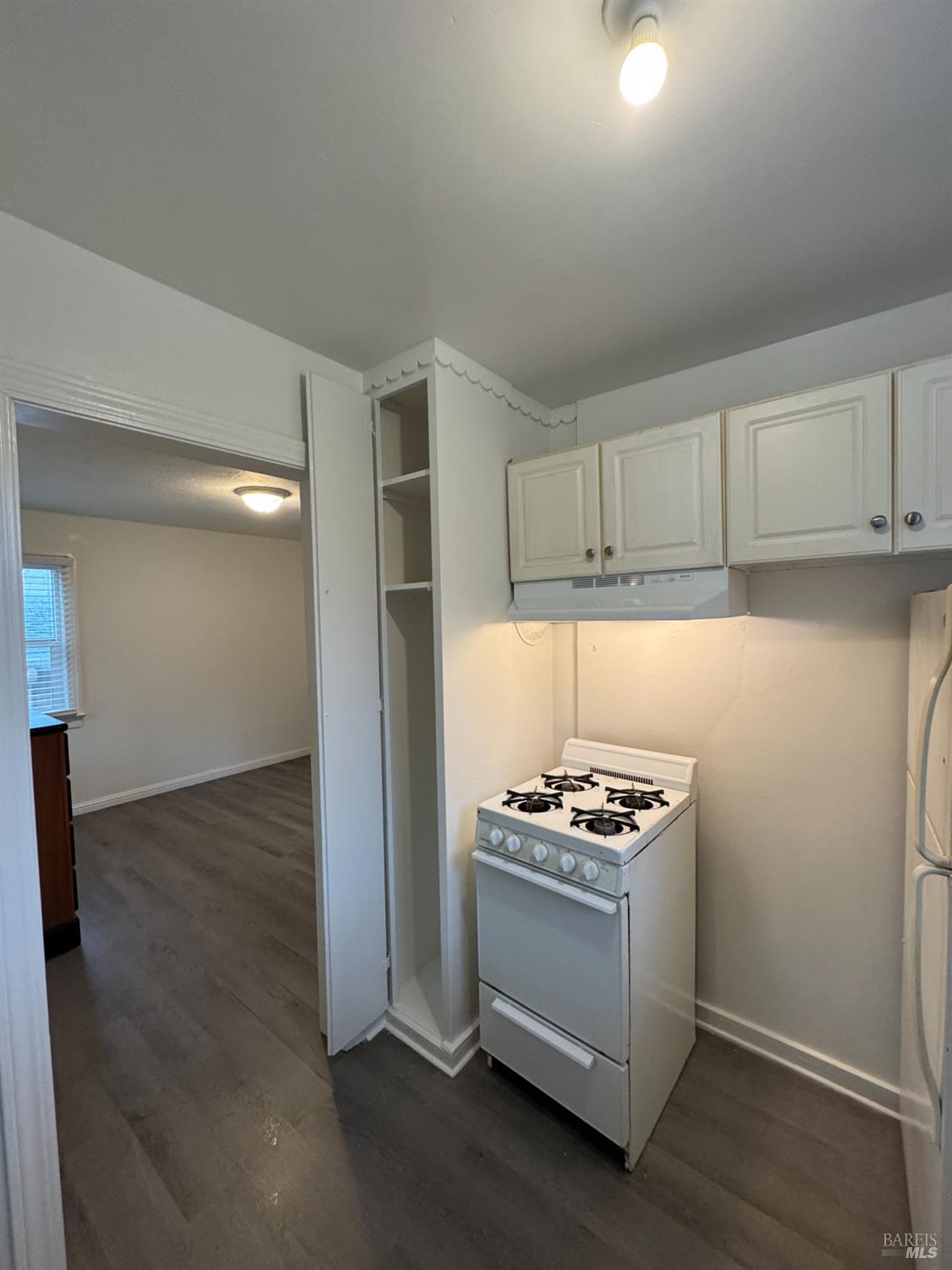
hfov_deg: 85.7
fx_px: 513
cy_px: 635
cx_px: 476
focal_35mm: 14
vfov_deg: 102.1
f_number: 2.2
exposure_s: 1/120
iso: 250
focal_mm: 2.22
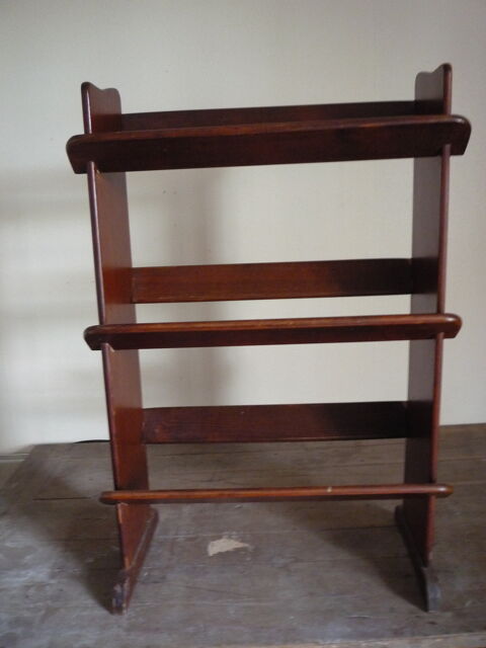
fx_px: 562
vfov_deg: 60.0
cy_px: 324
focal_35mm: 30
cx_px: 243
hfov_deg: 46.8
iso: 400
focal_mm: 5.2
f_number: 3.3
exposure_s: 1/10
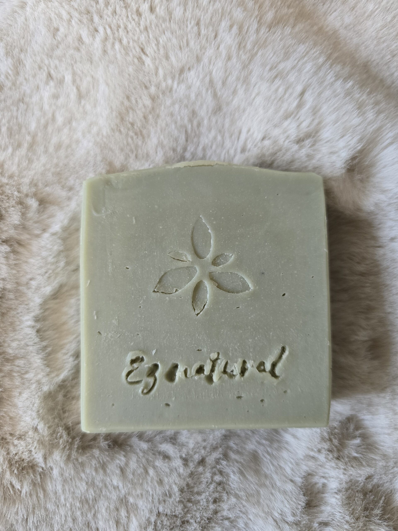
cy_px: 266
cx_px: 199
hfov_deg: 58.9
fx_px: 353
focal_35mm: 23
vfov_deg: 73.9
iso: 320
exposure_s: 1/120
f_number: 1.7
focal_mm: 6.3
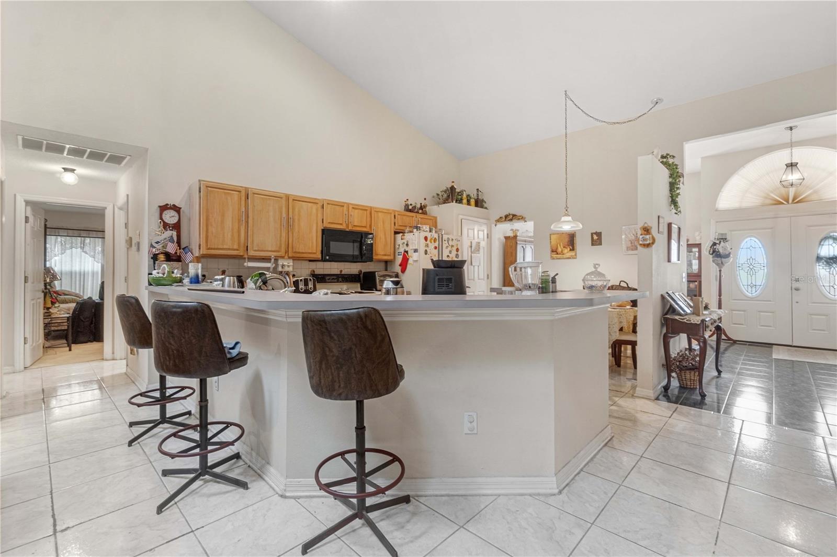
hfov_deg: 100.4
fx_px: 349
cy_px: 278
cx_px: 418
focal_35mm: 15
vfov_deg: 77.3
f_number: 9
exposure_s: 1.6
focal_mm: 10
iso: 100
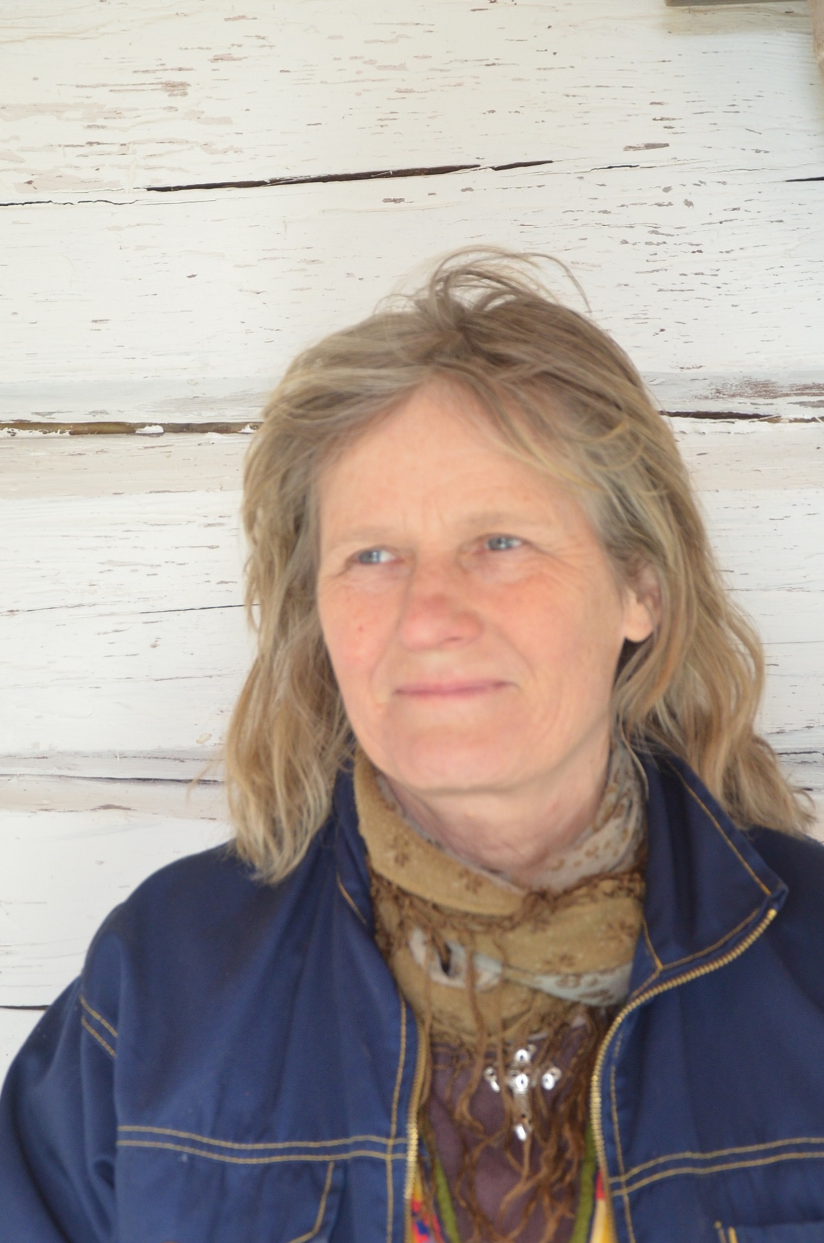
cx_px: 448
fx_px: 3275
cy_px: 643
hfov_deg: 14.3
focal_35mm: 95
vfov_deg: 21.5
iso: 800
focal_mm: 48
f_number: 4.8
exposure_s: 1/40
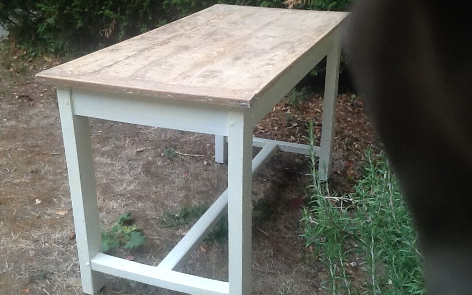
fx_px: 604
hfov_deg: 42.7
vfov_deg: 27.4
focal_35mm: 47
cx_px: 236
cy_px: 153
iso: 50
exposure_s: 1/60
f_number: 2.4
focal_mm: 2.03
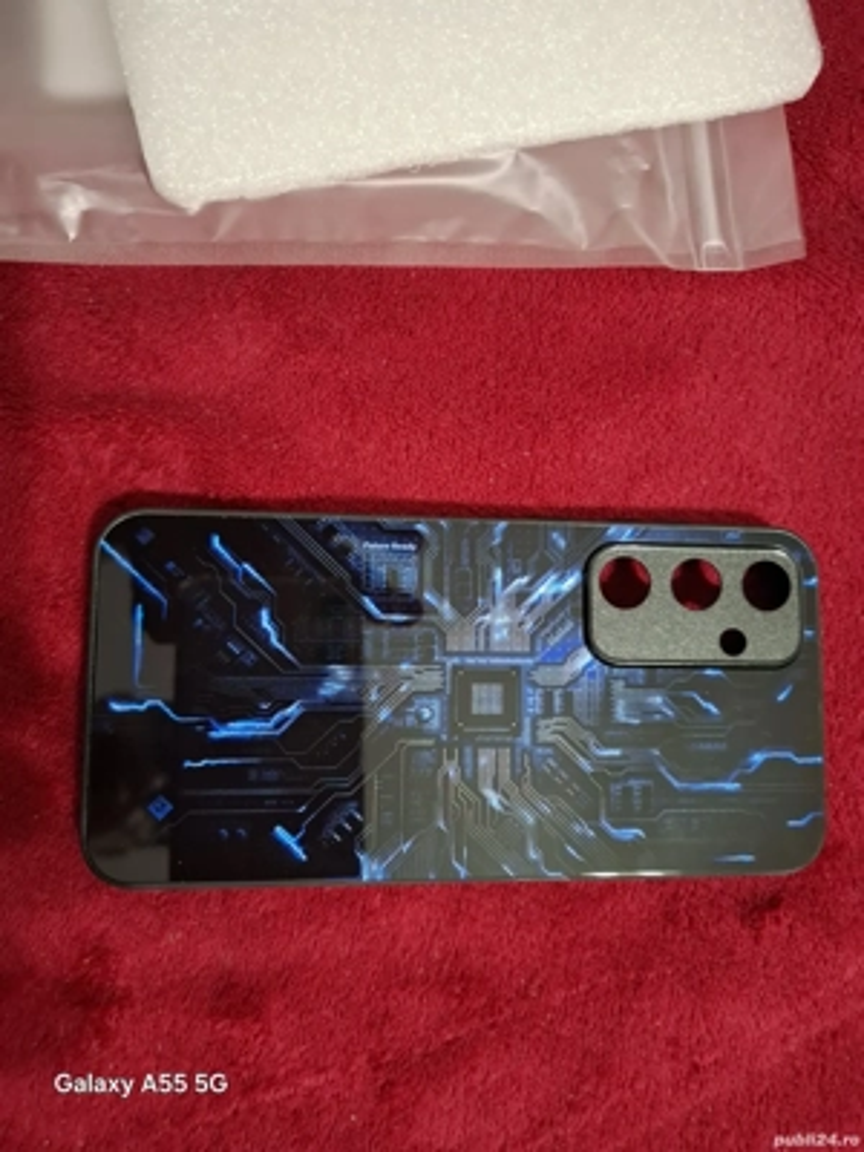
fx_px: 765
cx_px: 432
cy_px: 576
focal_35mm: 23
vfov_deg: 73.9
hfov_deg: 58.9
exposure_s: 1/24
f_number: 1.8
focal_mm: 5.54
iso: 500
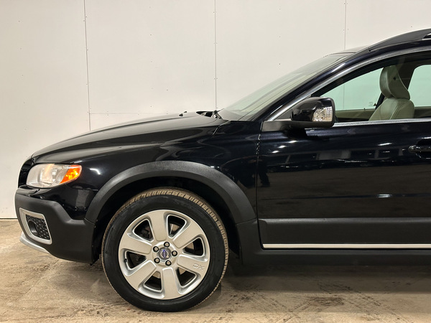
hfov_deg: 39.7
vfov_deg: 30.3
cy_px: 162
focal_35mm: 48
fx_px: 598
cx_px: 216
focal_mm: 6.86
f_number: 1.8
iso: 200
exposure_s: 1/50
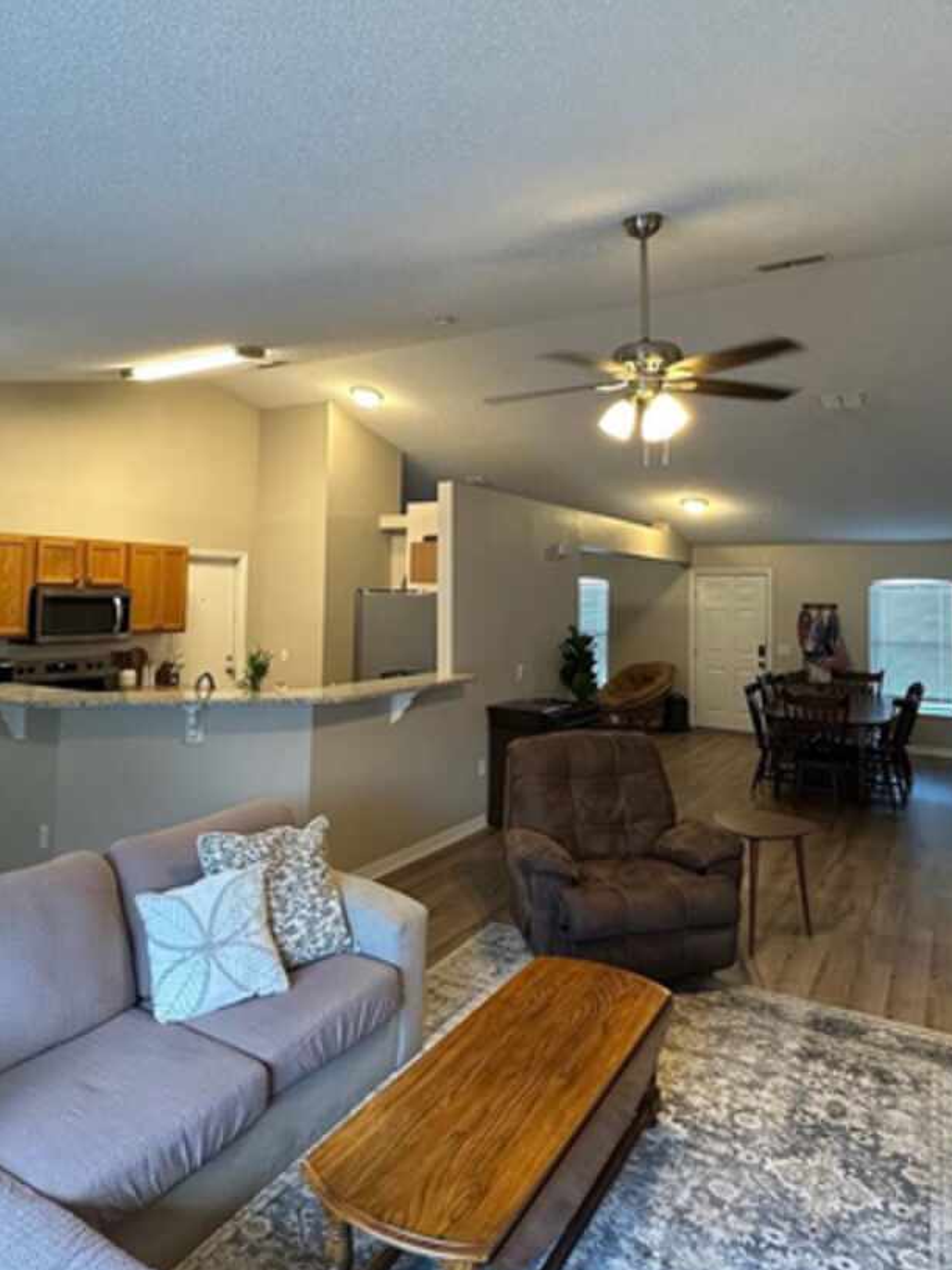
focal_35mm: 22
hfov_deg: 61.0
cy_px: 561
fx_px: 807
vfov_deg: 76.1
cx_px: 497
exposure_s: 1/60
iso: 250
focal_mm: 2.22
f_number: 2.2
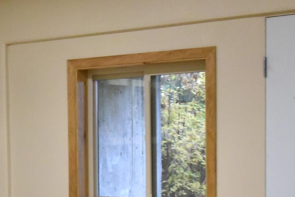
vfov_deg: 13.8
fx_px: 803
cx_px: 26
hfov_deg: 20.4
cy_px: 199
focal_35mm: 98
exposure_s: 1/30
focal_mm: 32
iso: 10000
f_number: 22
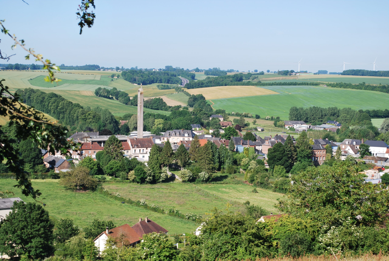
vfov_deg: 18.2
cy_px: 130
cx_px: 194
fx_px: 811
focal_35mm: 75
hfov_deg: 27.0
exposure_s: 1/250
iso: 100
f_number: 8
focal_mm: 50
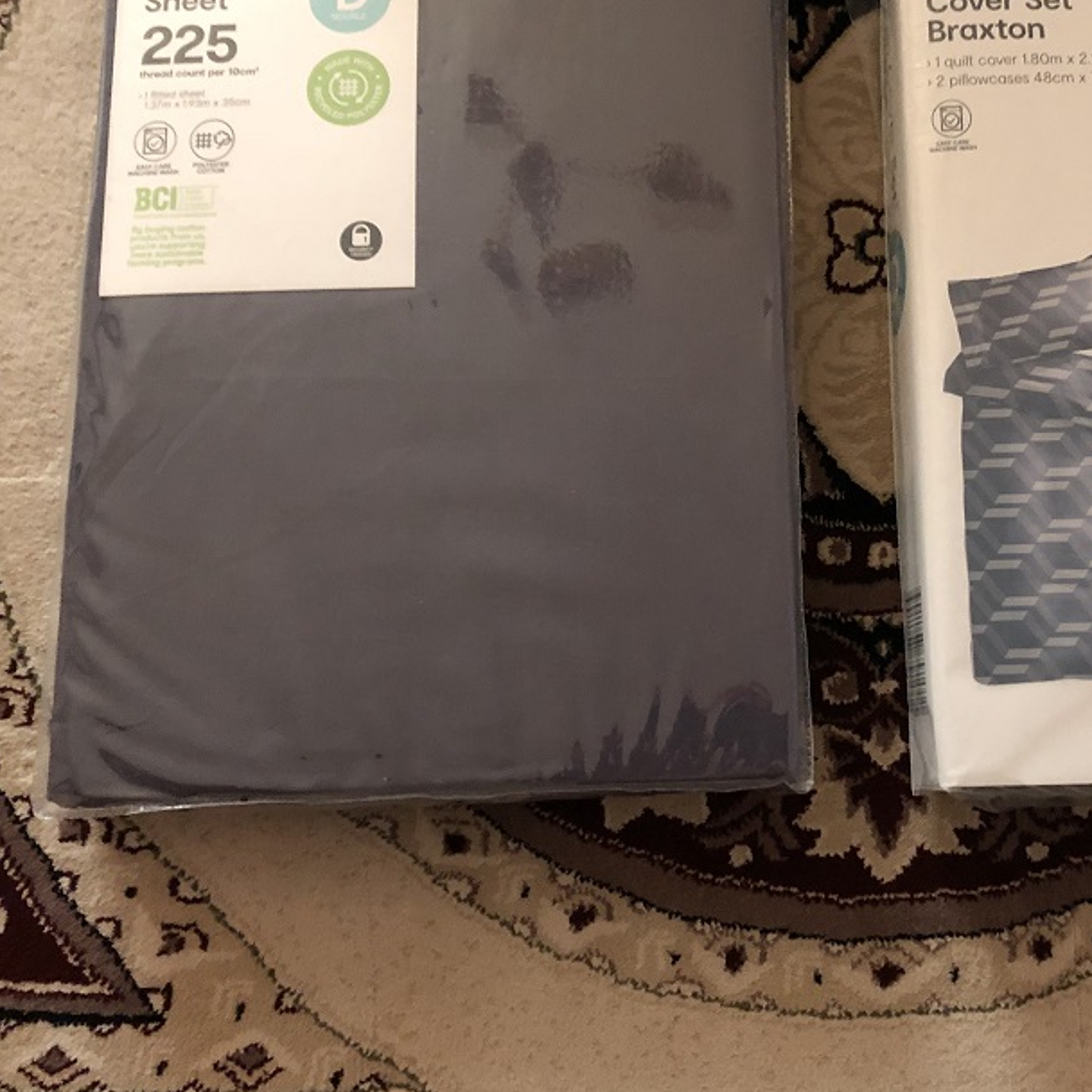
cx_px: 756
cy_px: 451
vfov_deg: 40.8
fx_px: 1463
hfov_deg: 40.3
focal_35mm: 41
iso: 100
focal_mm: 3.99
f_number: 1.8
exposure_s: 1/4
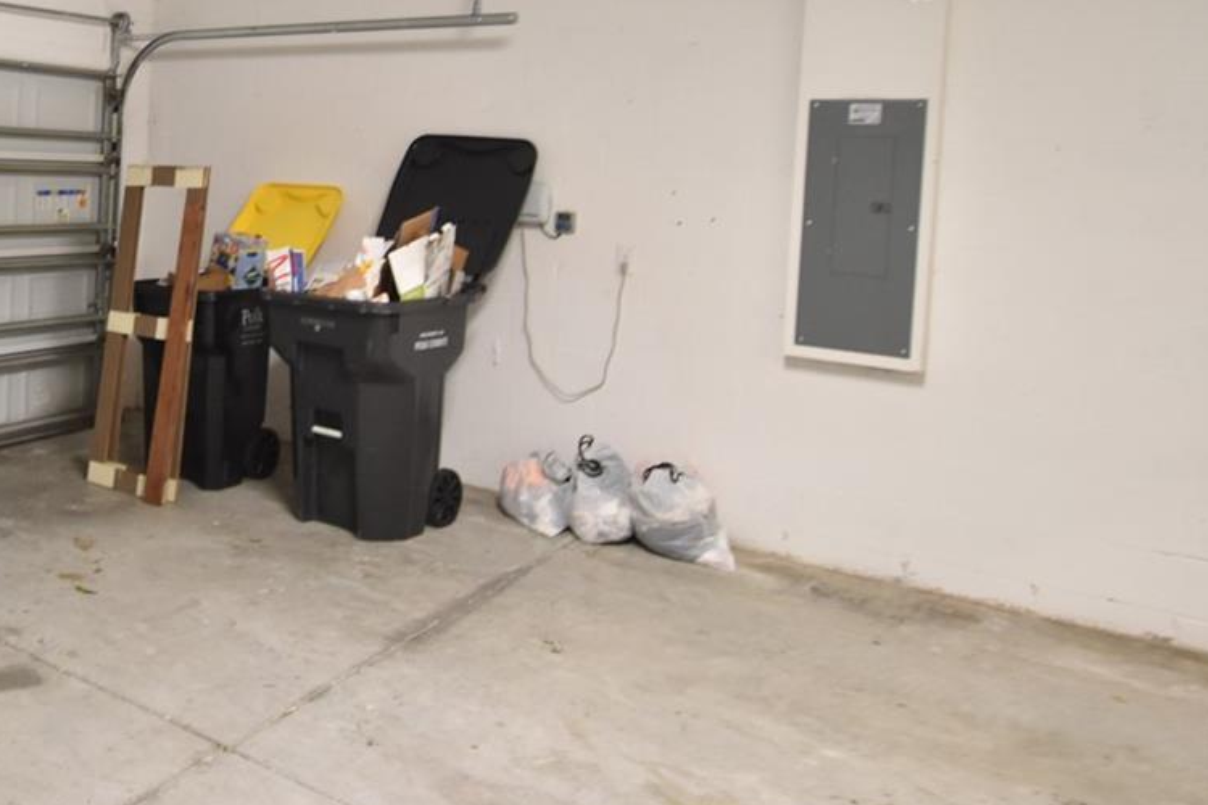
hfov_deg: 52.4
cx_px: 147
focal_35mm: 32
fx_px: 1074
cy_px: 185
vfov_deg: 39.8
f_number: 3.5
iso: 800
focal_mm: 10
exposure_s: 1/15
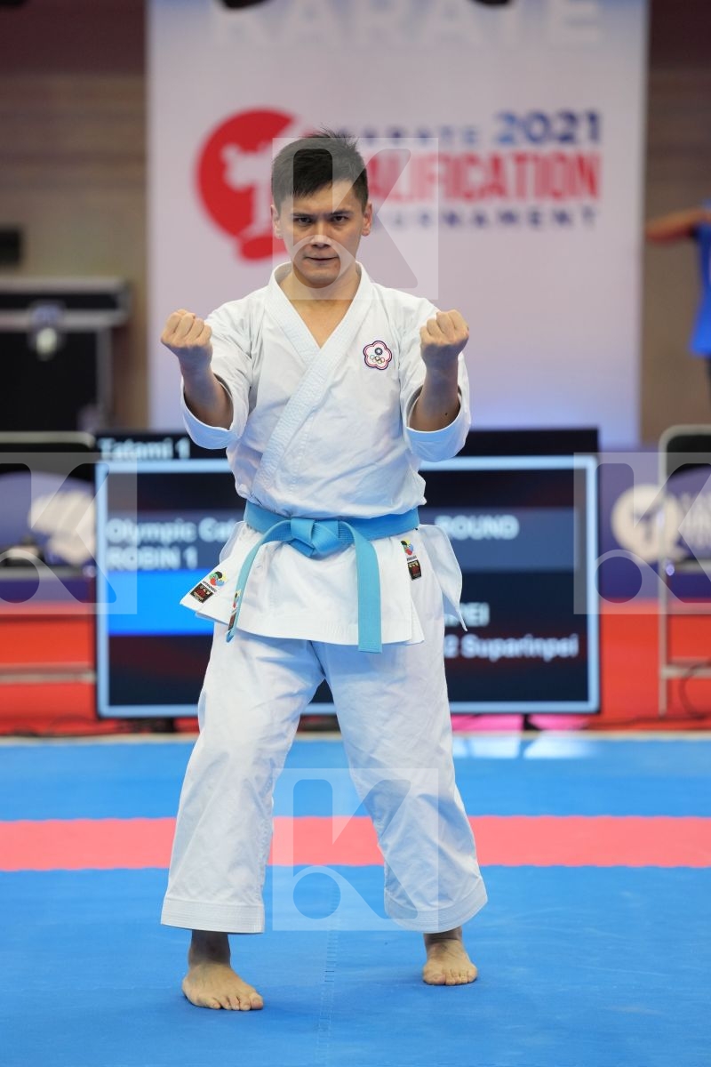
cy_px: 534
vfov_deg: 10.3
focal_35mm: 200
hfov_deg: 6.9
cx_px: 356
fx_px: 5925
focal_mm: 200
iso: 1250
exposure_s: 1/500
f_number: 2.8
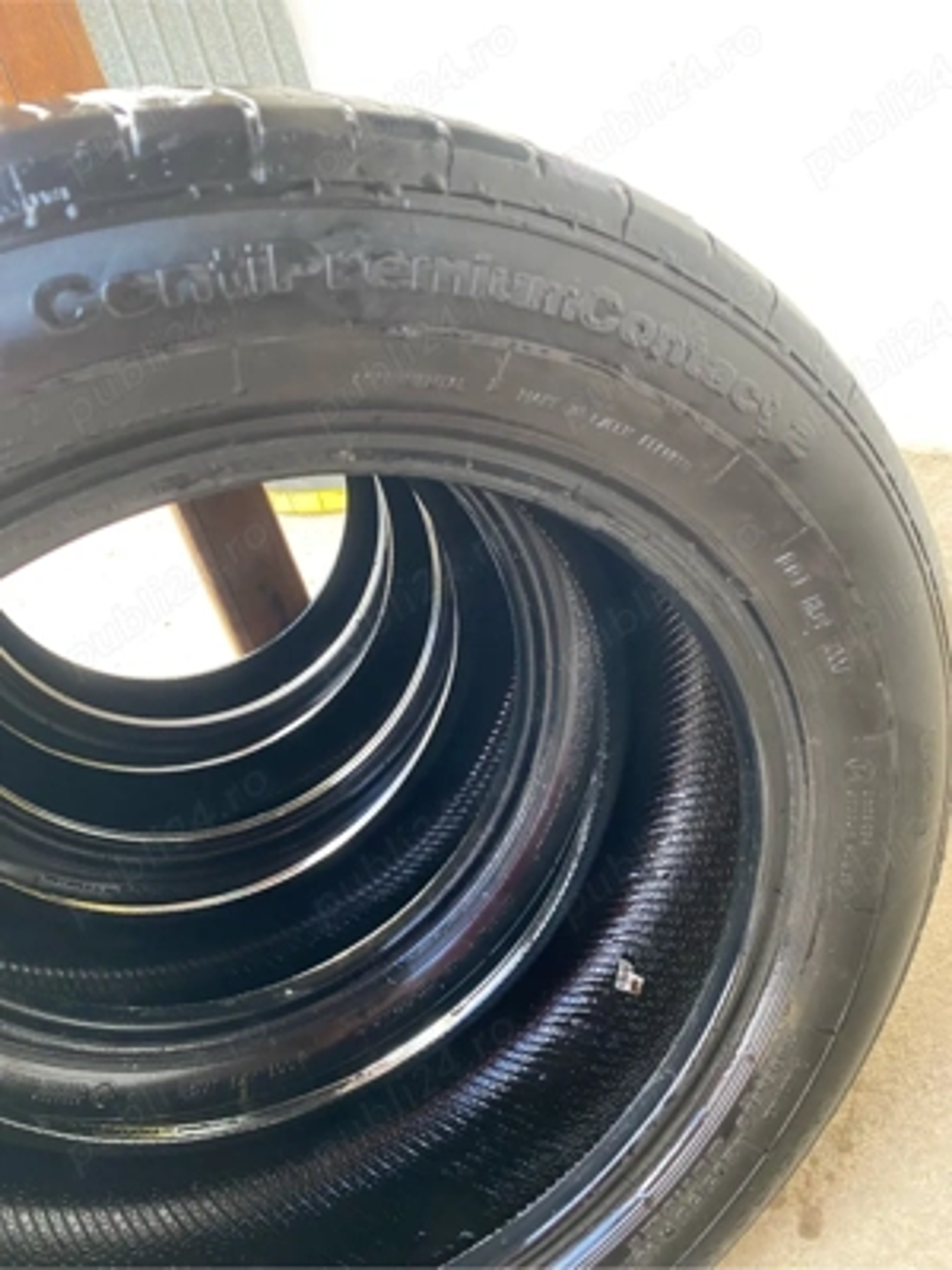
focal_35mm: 26
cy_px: 635
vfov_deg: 67.3
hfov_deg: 53.1
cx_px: 476
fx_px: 953
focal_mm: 4.25
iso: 125
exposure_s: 1/85
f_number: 1.8
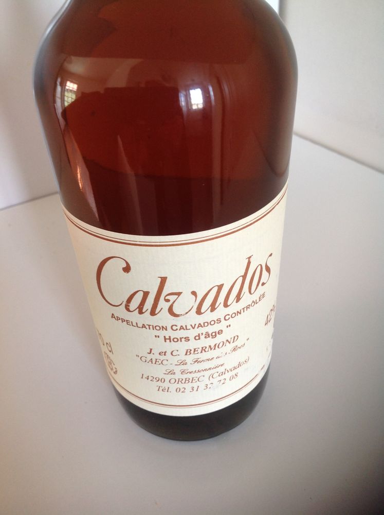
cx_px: 192
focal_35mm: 35
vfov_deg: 52.7
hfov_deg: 40.6
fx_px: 519
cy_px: 258
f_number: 2.4
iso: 80
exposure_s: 1/15
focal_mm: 4.28
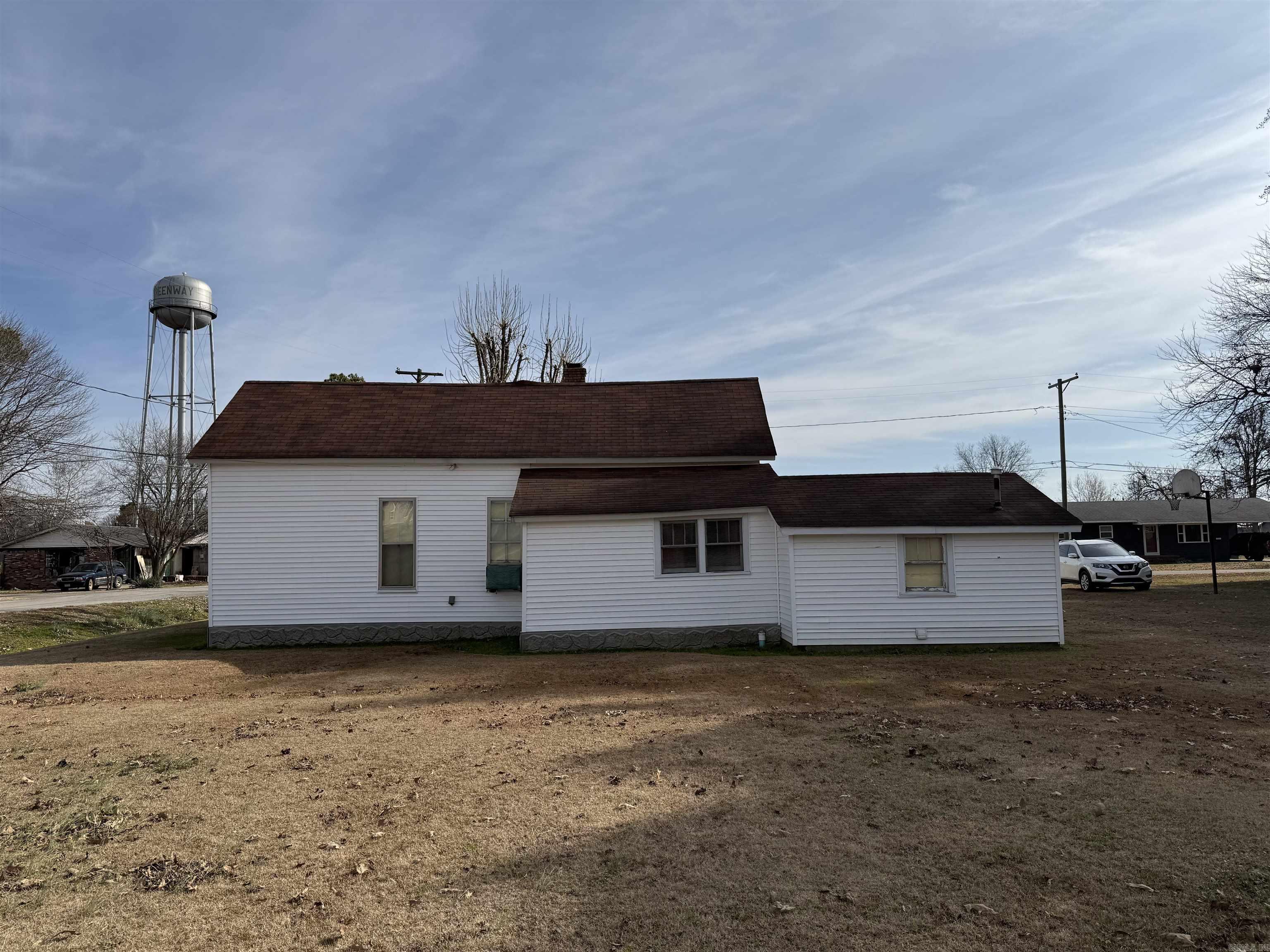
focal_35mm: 24
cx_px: 635
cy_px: 476
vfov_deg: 56.8
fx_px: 881
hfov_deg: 71.6
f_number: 1.78
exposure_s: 1/8130
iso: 80
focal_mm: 6.76
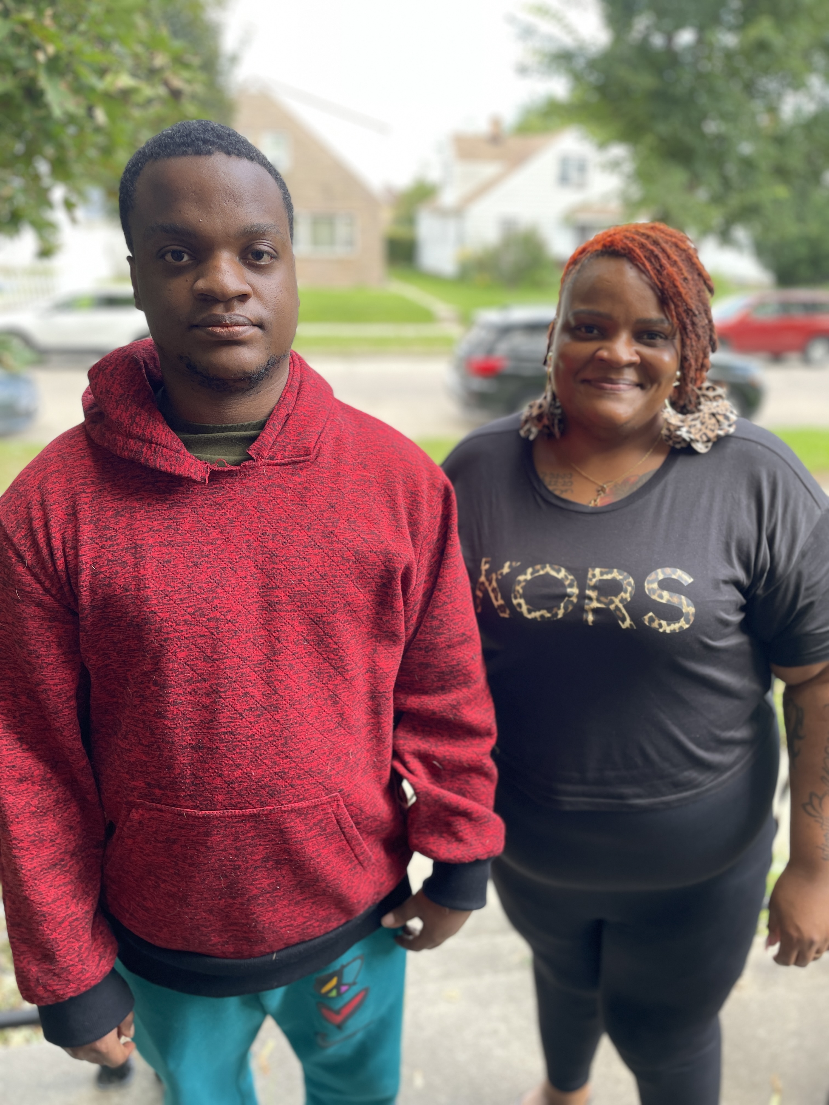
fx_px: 830
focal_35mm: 26
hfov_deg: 53.1
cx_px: 414
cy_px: 552
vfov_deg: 67.3
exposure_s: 1/121
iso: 40
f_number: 1.6
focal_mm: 4.2
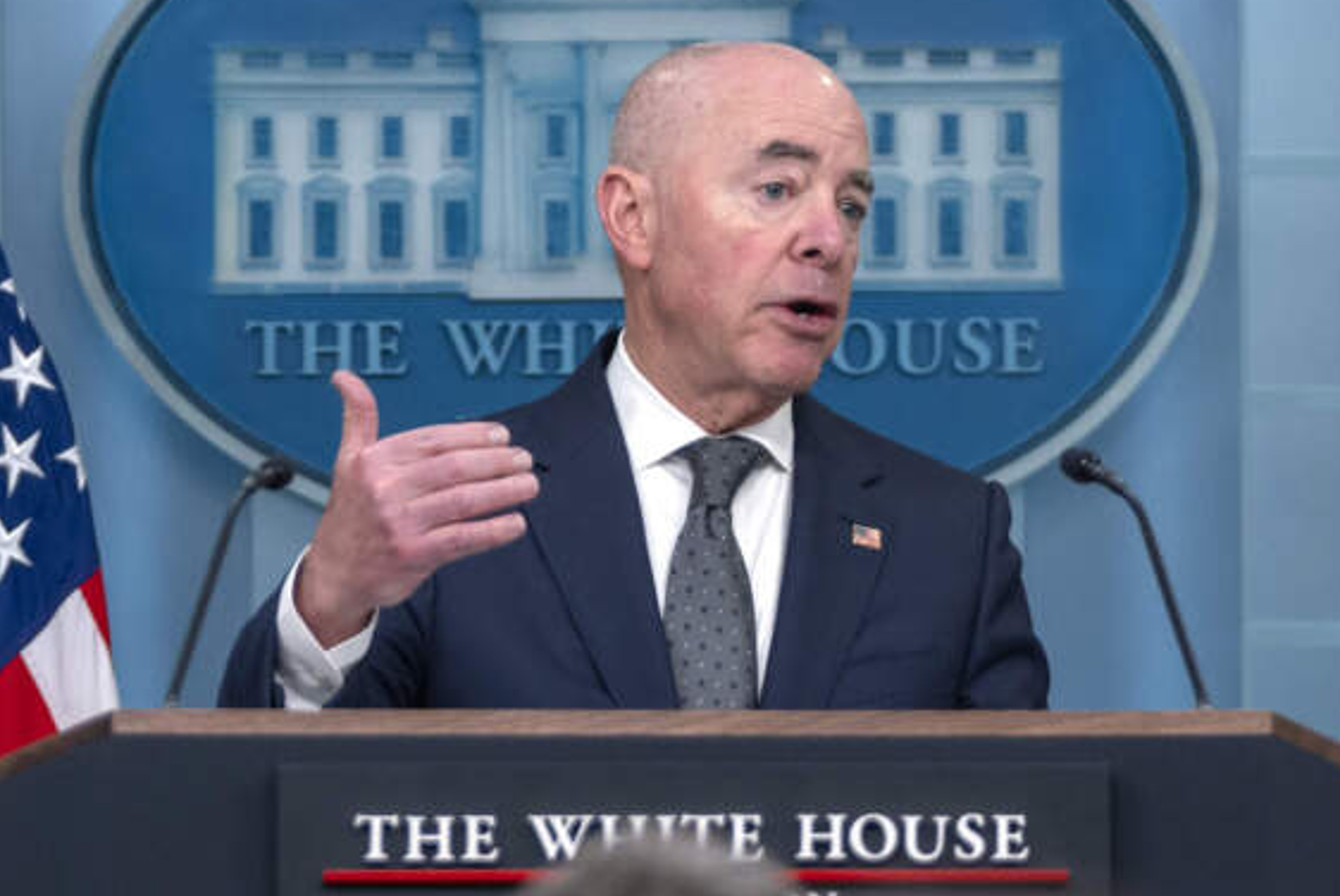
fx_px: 11998
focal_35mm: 322
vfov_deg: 4.3
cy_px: 647
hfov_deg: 6.4
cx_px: 255
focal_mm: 121
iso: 1250
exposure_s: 1/640
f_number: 2.8
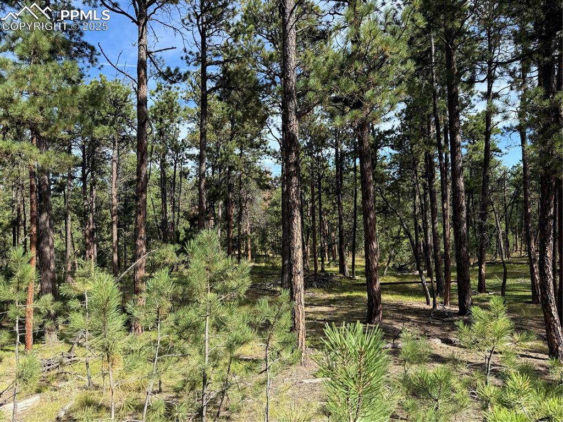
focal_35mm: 24
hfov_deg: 71.6
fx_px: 390
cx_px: 282
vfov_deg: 56.8
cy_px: 211
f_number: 1.78
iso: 80
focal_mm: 6.76
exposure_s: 1/1437
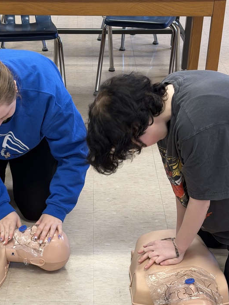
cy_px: 198
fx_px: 617
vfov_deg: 27.6
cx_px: 79
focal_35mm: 70
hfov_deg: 21.0
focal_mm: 6.76
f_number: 1.78
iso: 125
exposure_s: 1/60
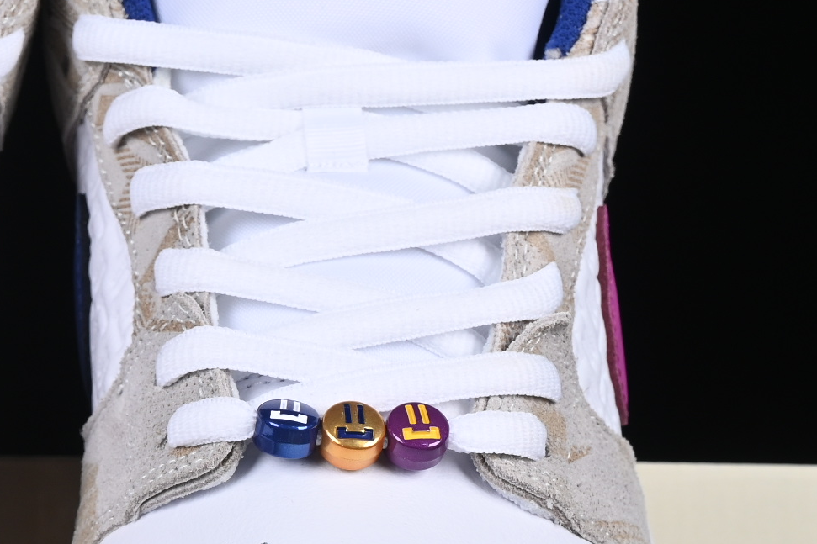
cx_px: 4
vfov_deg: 6.4
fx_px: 4878
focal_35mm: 215
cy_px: 552
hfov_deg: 9.5
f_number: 8
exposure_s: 1/80
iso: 160
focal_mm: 50
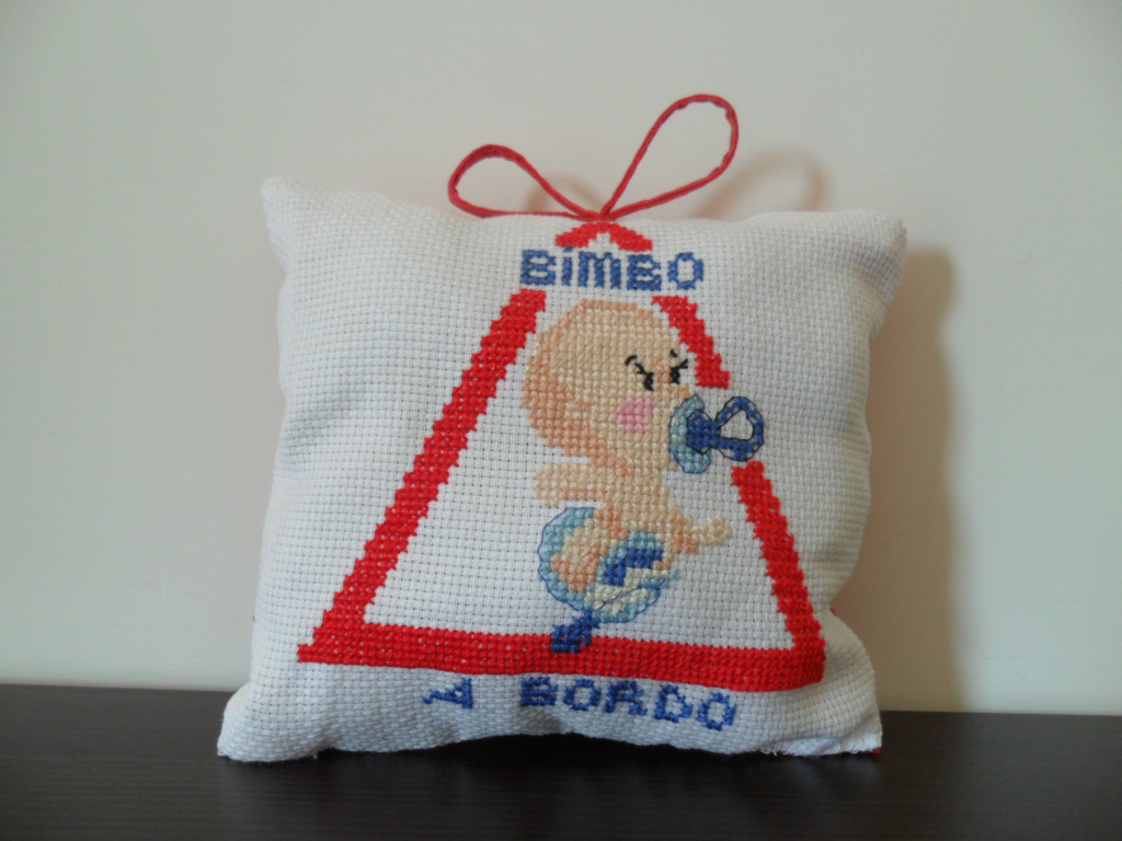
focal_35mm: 27
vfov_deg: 51.4
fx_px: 875
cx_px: 561
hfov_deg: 65.3
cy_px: 420
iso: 100
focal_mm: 4.9
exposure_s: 1/45
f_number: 3.5
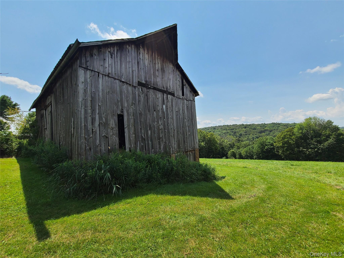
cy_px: 129
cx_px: 172
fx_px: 129
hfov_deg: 106.2
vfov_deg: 89.9
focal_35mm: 13
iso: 50
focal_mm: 2.2
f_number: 2.2
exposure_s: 1/1765
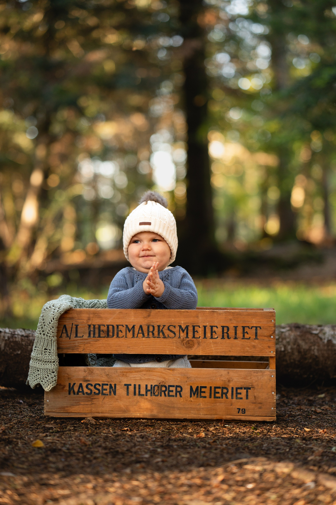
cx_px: 168
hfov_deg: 16.1
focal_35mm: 85
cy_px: 252
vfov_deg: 23.9
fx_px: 1190
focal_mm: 85
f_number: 2.2
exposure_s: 1/200
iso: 400
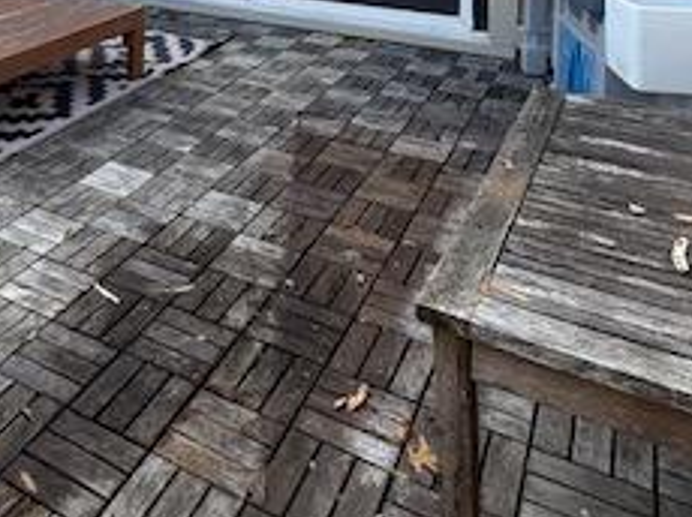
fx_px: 779
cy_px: -90
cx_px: 141
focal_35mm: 39
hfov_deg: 45.5
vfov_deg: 31.4
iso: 50
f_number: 2.2
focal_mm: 2.22
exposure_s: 1/285
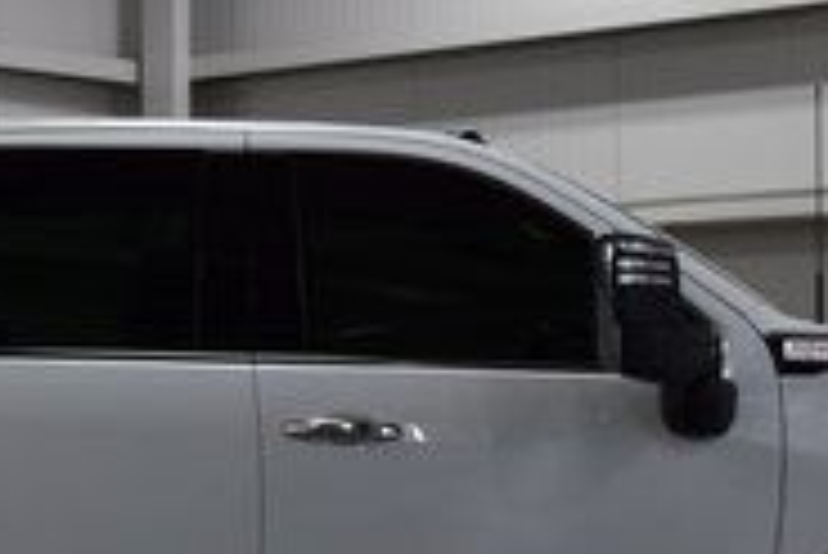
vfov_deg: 10.9
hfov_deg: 16.2
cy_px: 556
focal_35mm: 125
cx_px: 117
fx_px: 2877
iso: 640
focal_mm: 24
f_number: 8
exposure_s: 1/60
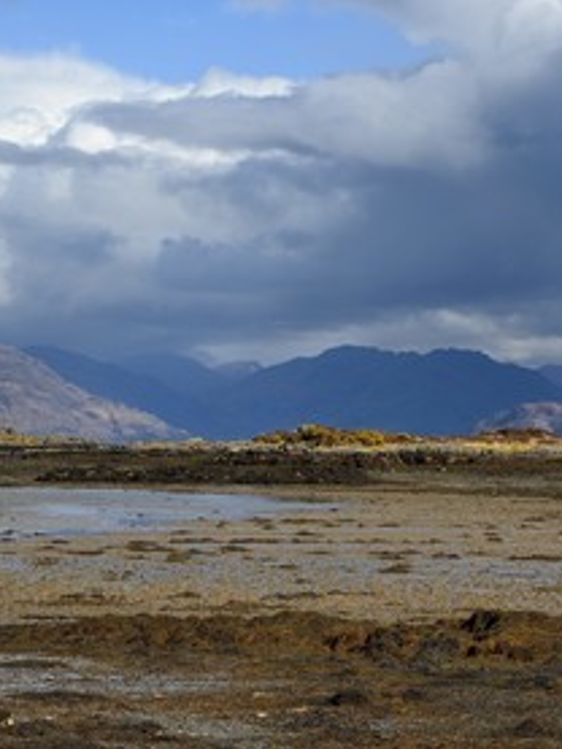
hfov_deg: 11.3
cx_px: 216
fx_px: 2834
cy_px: 376
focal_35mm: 131
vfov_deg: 15.0
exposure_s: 1/400
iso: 200
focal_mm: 90
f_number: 11
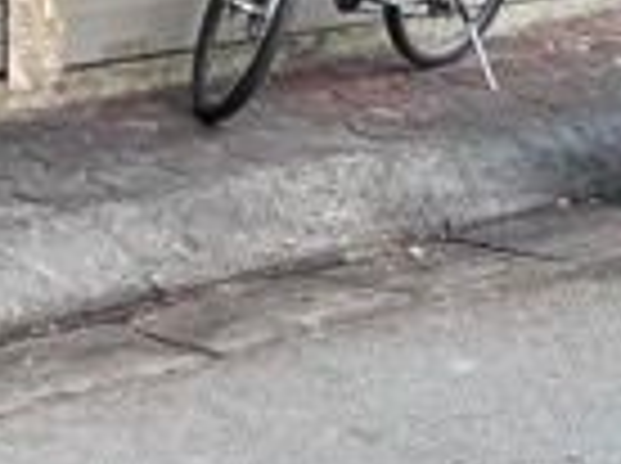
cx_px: -310
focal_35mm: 104
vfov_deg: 13.2
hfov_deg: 17.1
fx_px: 1862
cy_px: -270
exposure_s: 1/99
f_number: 2.2
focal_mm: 2.22
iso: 80
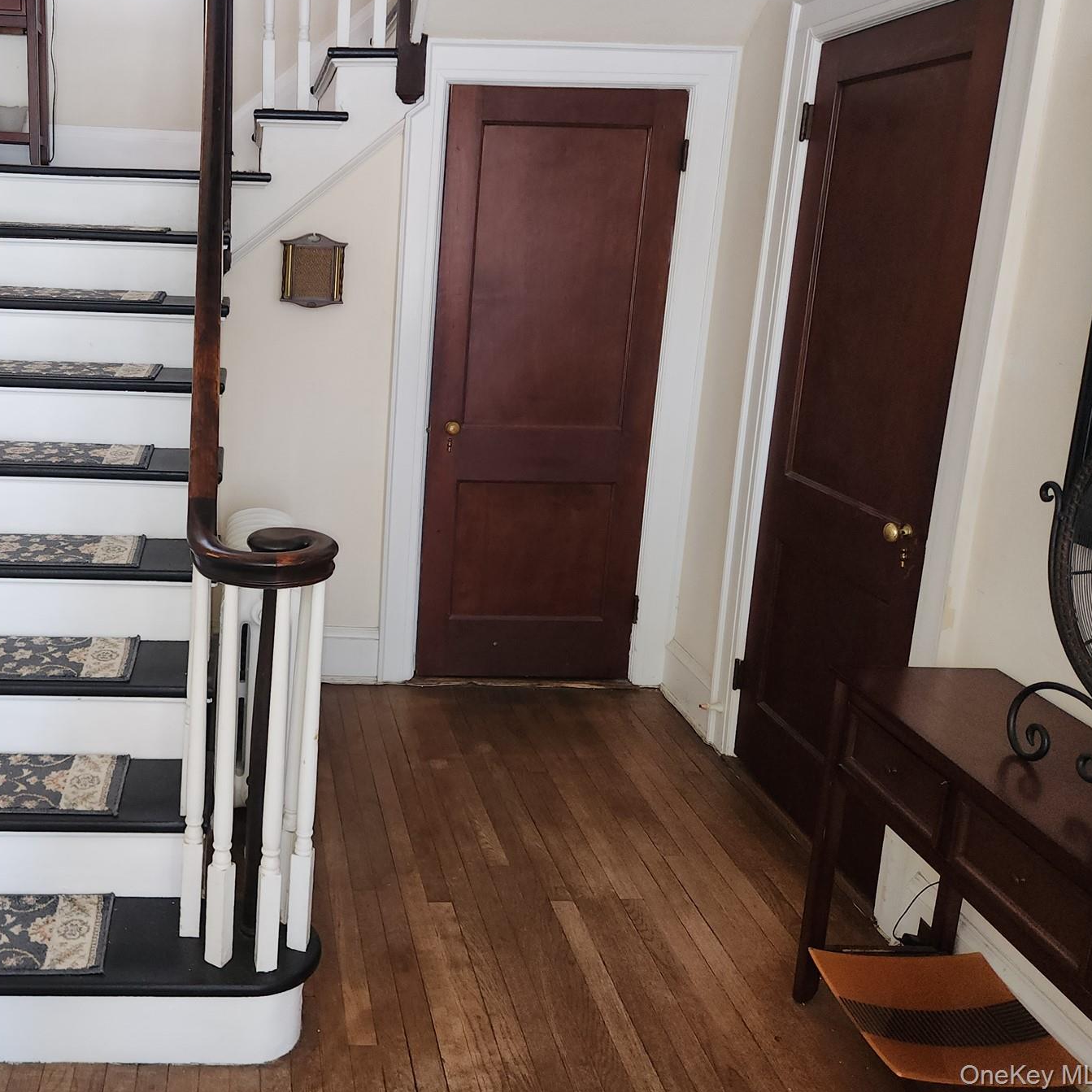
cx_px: 293
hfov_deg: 50.7
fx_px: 1106
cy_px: 470
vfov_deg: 52.4
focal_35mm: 31
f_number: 1.8
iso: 125
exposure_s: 1/60
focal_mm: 5.4
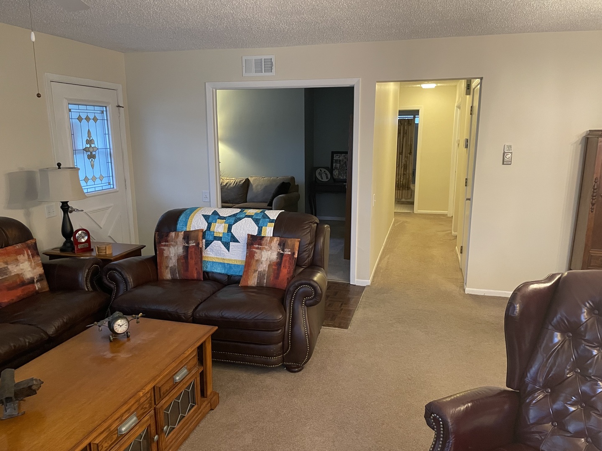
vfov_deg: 53.1
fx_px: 452
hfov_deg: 67.3
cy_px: 226
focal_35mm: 26
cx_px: 301
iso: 500
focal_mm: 4.2
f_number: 1.6
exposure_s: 1/60
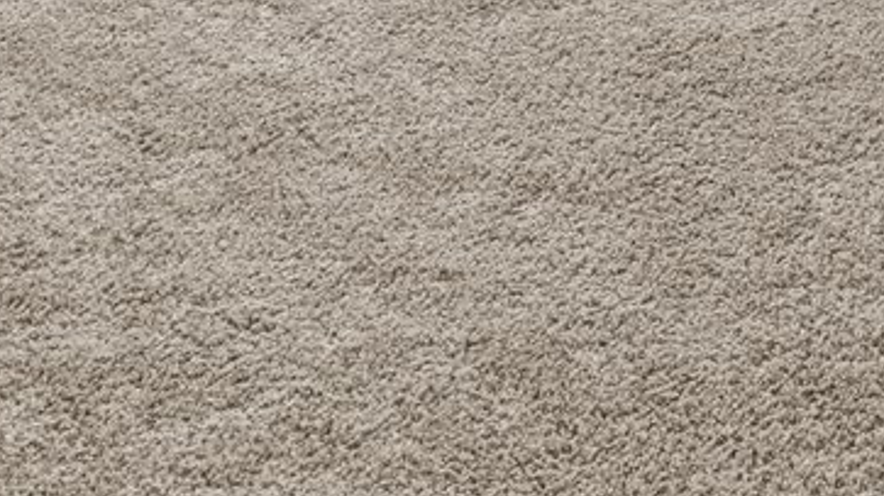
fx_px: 2085
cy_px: -1132
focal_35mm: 89
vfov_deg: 9.5
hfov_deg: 19.3
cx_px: 1490
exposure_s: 1/4
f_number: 7.1
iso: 400
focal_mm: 15
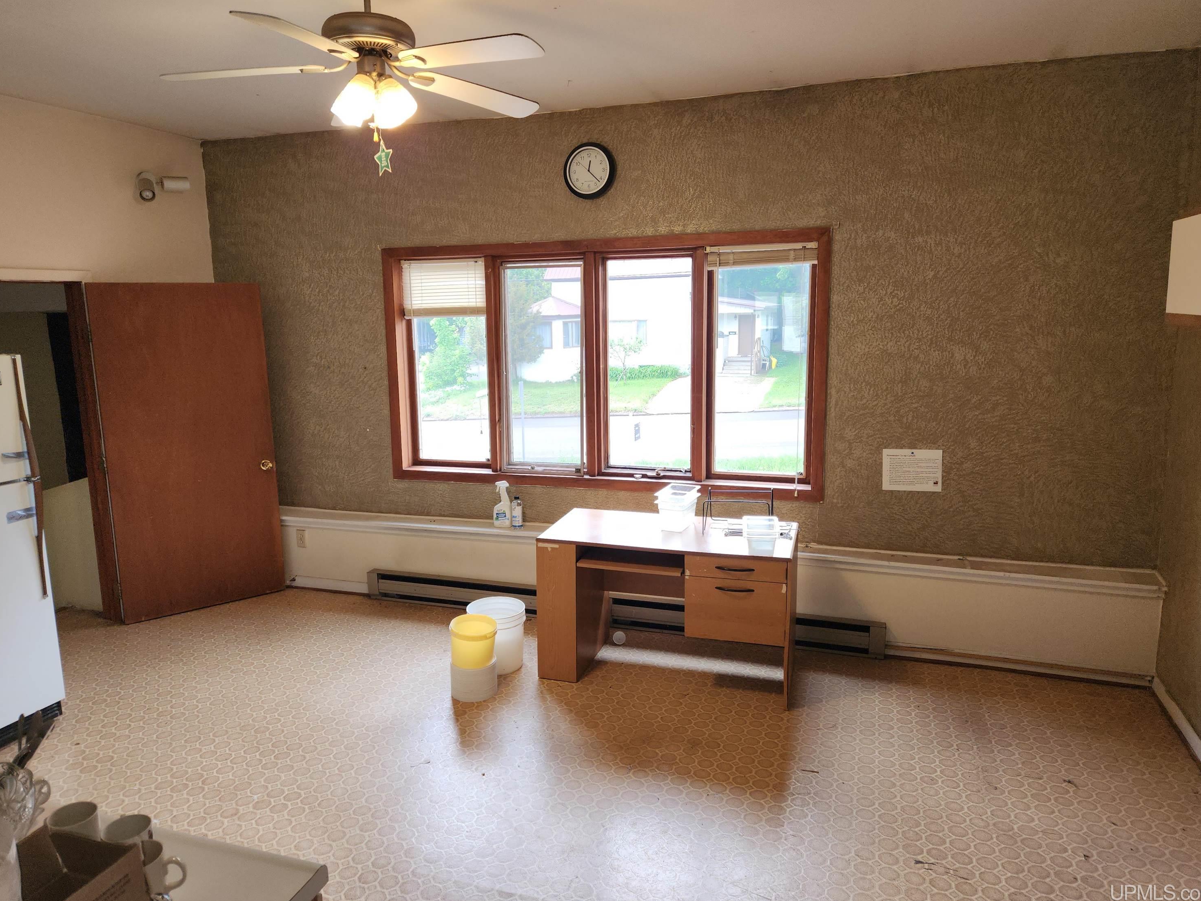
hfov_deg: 71.6
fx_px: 833
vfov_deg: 56.8
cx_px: 597
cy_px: 443
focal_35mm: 24
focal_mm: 5.4
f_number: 1.8
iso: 40
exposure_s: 1/60
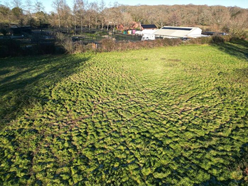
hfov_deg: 71.6
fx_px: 172
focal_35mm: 24
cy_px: 93
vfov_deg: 56.8
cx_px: 124
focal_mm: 6.72
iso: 110
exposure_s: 1/1250
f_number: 1.7
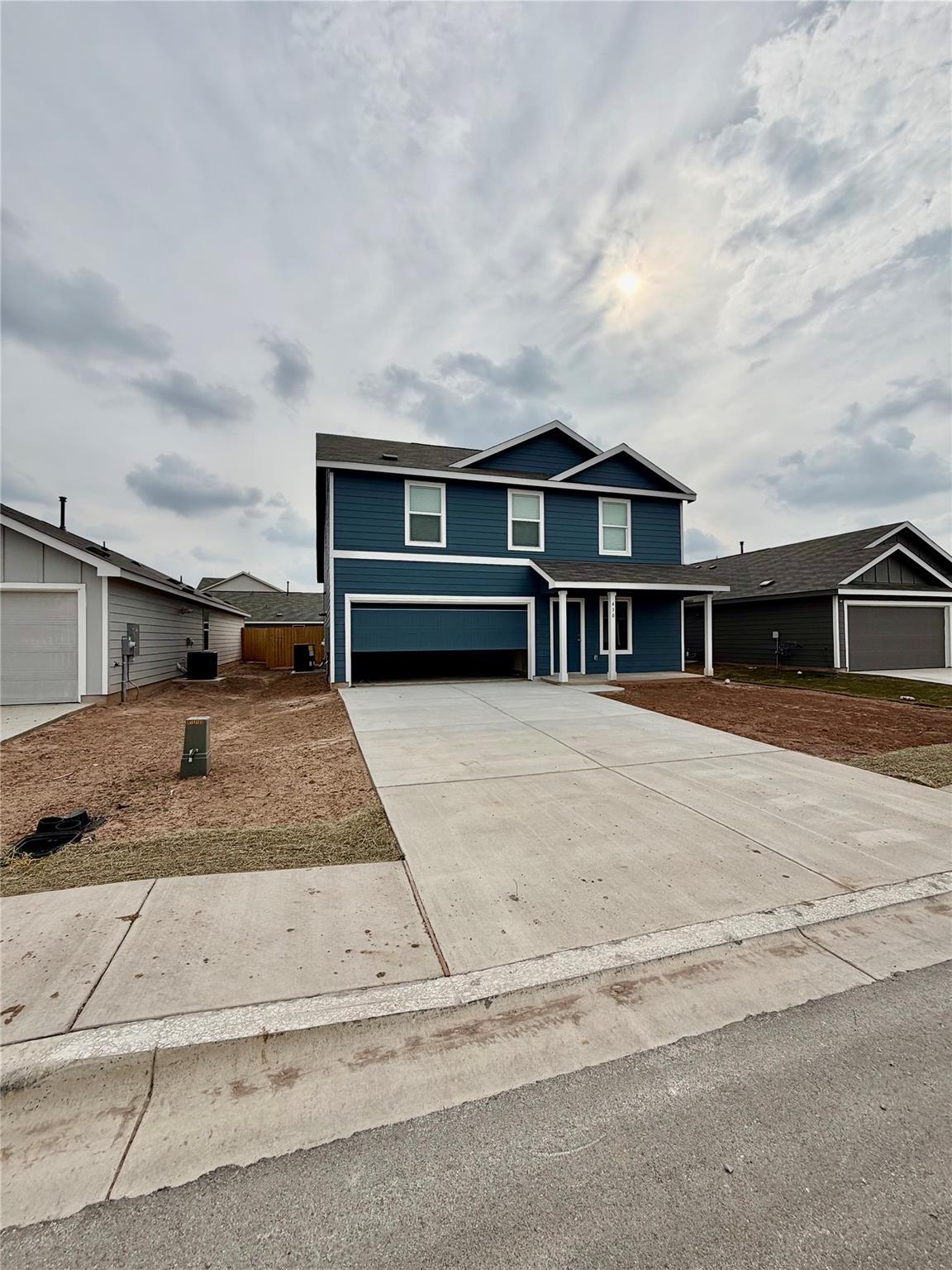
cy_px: 635
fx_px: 513
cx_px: 476
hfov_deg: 85.7
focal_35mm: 14
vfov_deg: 102.1
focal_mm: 2.22
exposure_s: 1/1613
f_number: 2.2
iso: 20
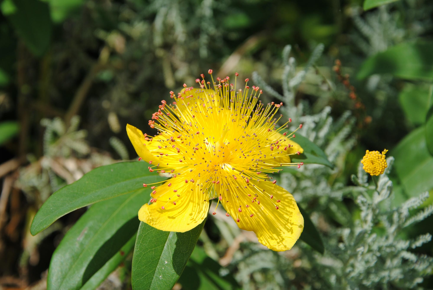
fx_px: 1355
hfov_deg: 18.2
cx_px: 216
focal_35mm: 112
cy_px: 145
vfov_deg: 12.2
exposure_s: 1/320
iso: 100
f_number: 8
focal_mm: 75
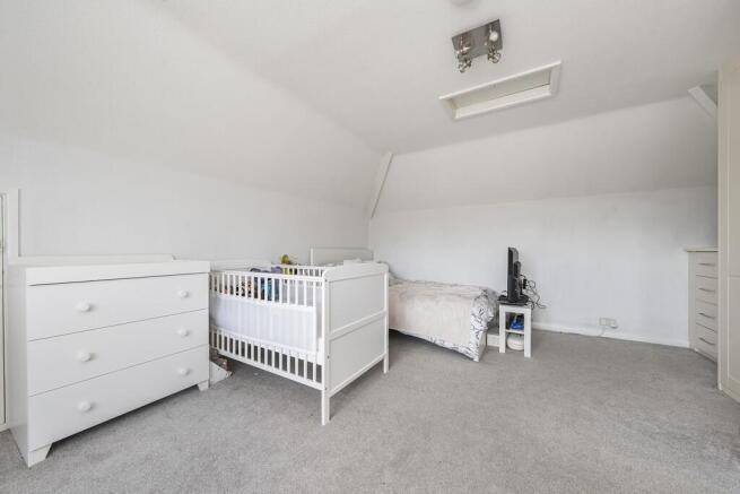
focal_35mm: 12
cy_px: 247
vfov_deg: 90.0
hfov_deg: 112.6
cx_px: 370
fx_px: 247
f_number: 9
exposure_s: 1/13
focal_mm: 12
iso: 320
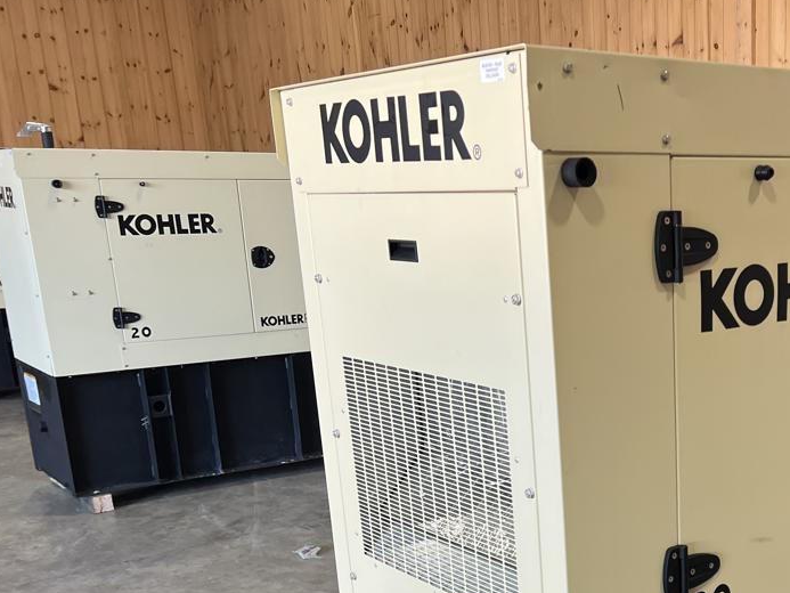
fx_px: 1096
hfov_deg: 37.2
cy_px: 533
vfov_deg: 29.1
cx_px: 705
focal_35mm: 48
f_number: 1.5
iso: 64
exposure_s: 1/121
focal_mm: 5.7
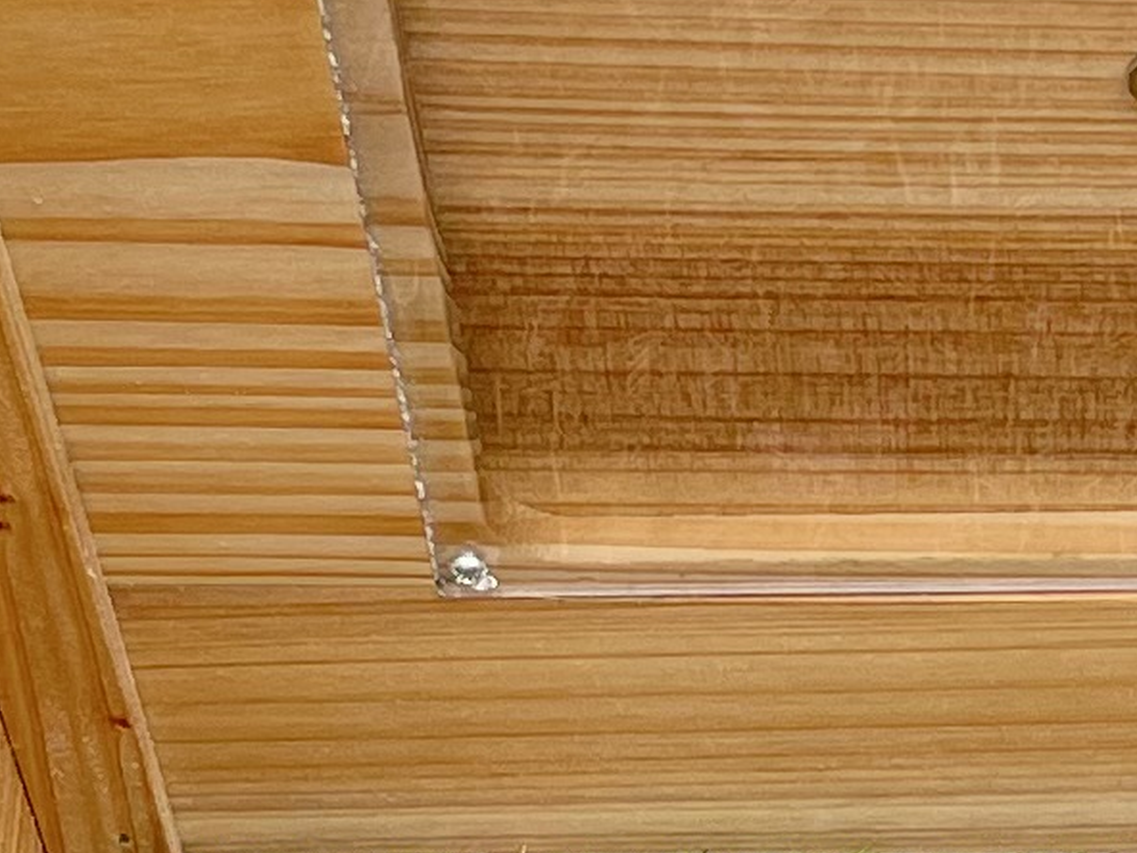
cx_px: 1122
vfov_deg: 8.2
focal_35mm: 177
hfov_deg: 11.1
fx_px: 5814
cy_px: 1187
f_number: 1.6
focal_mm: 4.2
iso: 50
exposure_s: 1/504
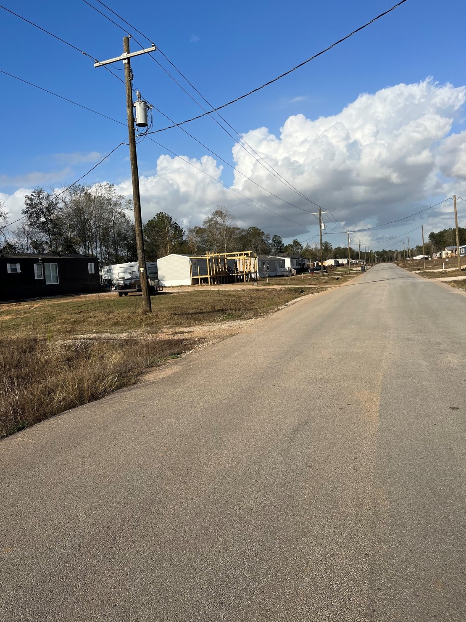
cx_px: 226
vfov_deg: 65.3
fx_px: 485
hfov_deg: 51.3
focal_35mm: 27
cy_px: 301
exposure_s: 1/4651
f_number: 1.6
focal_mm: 5.1
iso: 50
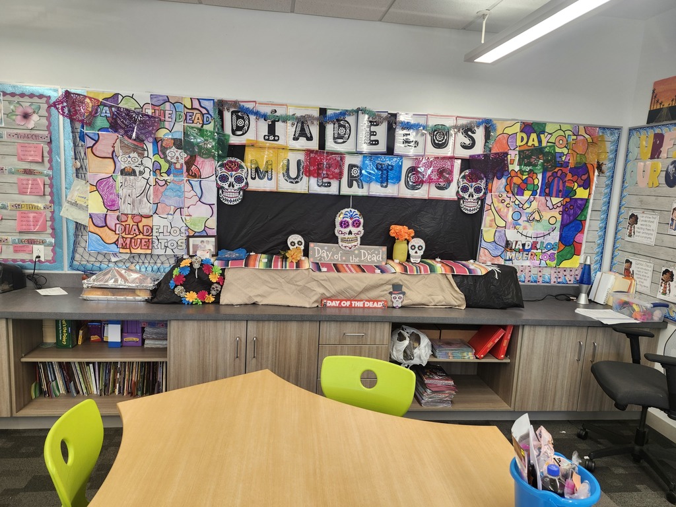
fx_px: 449
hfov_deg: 73.9
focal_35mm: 23
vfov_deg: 58.9
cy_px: 254
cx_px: 338
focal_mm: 5.54
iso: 80
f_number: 1.8
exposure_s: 1/50
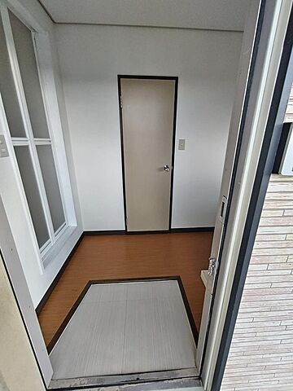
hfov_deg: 81.7
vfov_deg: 98.2
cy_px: 196
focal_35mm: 15
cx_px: 146
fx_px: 169
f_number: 2.4
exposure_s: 1/60
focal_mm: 1.6
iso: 116
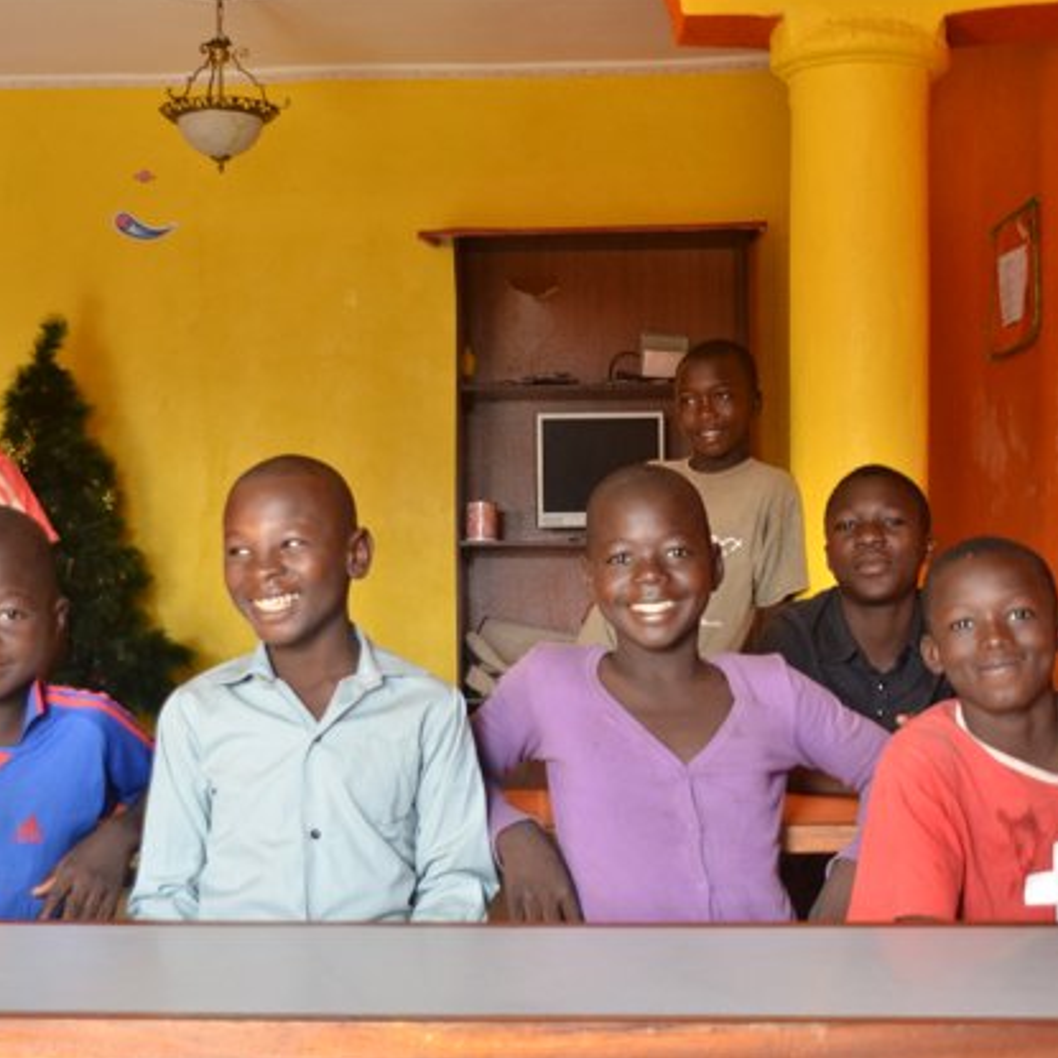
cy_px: 528
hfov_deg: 33.4
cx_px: 484
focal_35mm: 51
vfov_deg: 33.4
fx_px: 1764
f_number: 4
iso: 1000
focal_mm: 26
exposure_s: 1/25
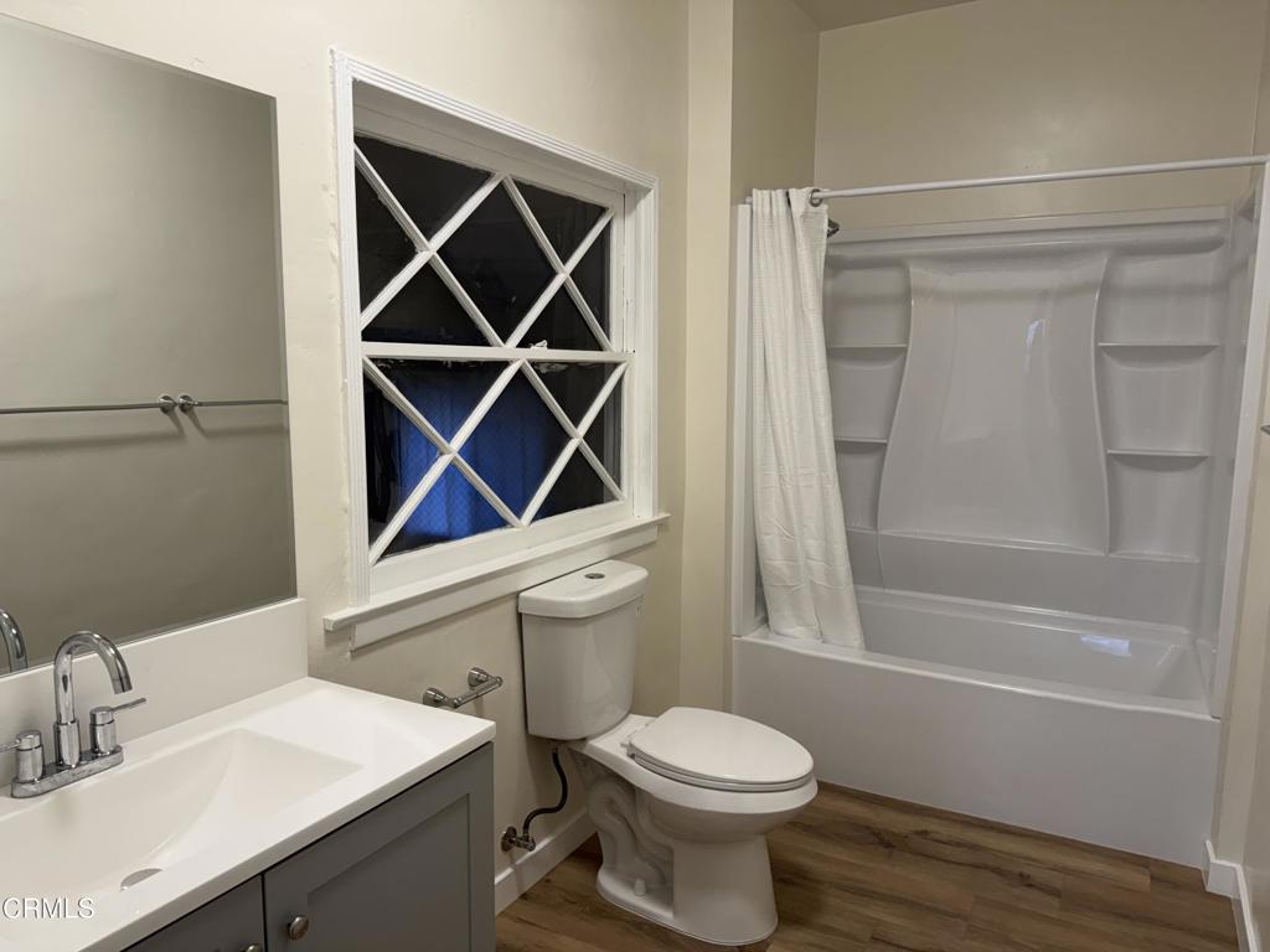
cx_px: 635
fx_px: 881
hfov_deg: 71.6
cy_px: 476
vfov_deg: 56.8
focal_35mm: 24
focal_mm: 6.76
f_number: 1.78
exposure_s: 1/120
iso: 160
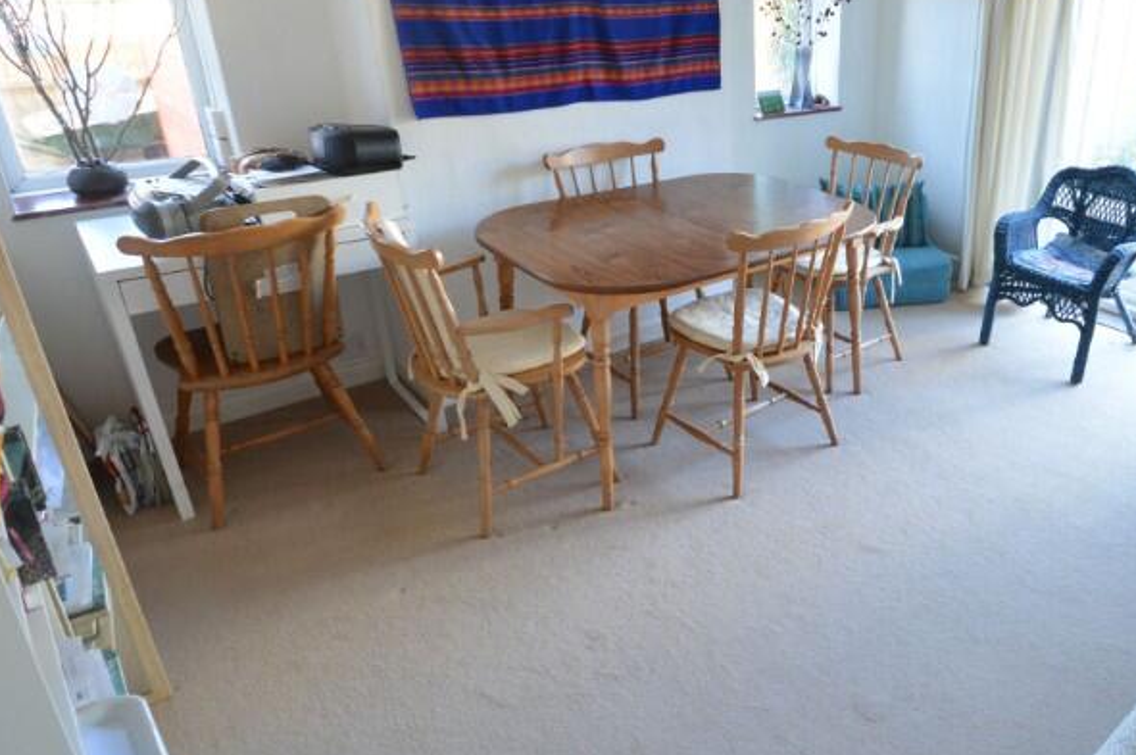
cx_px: 877
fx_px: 820
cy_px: 321
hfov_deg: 64.5
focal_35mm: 26
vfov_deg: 49.3
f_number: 8
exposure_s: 1/10
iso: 400
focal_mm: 10
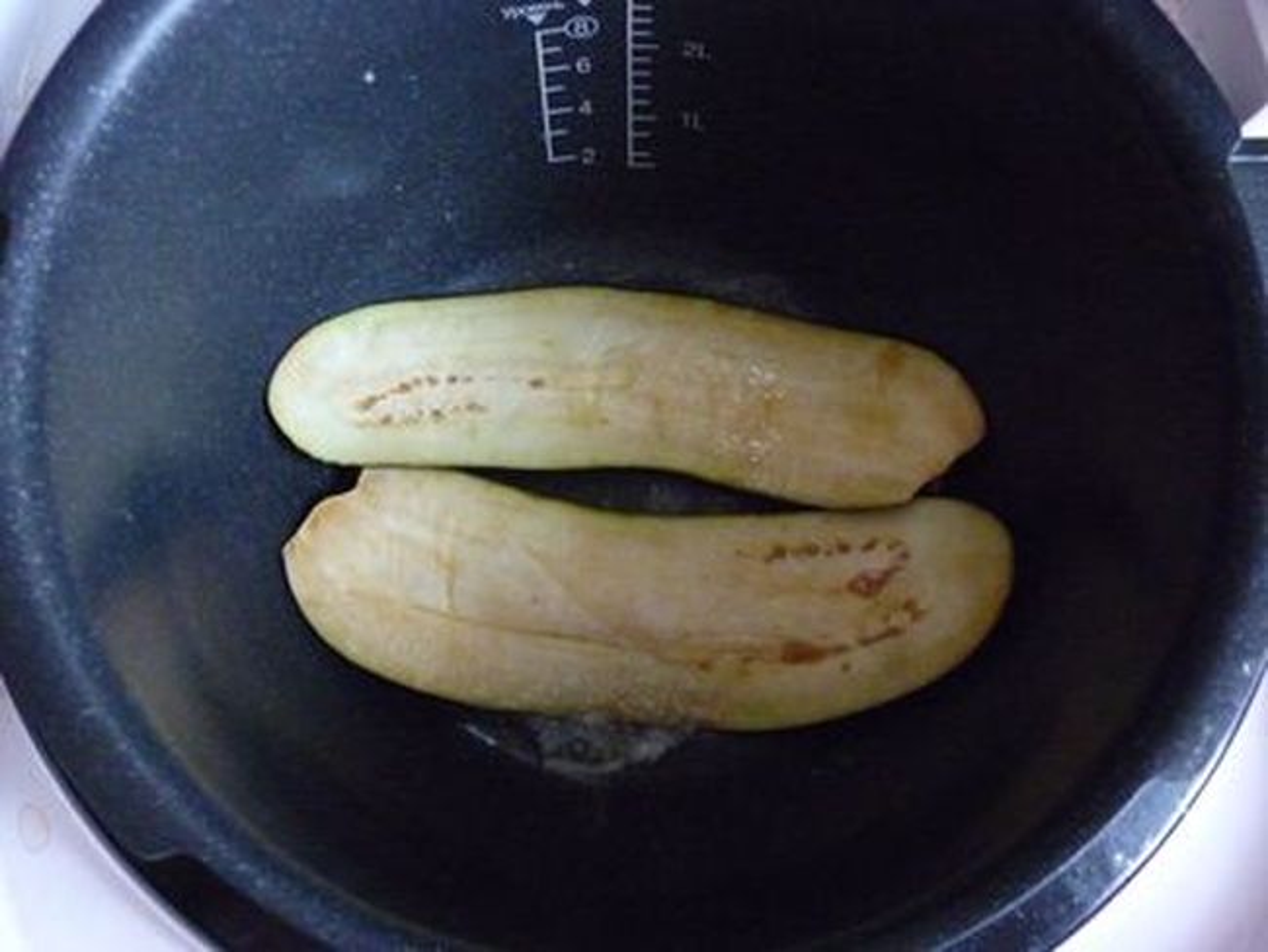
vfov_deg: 43.0
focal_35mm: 33
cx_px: 634
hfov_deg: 55.3
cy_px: 476
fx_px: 1209
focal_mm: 5.5
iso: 800
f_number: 2.8
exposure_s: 1/25
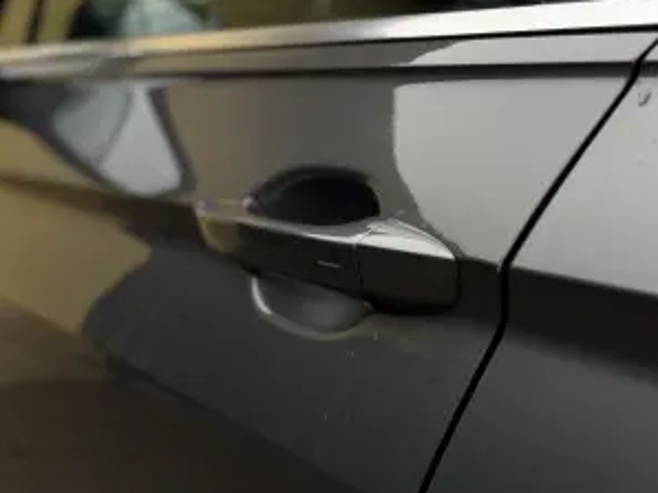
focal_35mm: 58
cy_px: 259
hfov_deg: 33.2
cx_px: 294
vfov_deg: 25.2
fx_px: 1102
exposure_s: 1/229
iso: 160
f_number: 1.78
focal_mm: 6.76
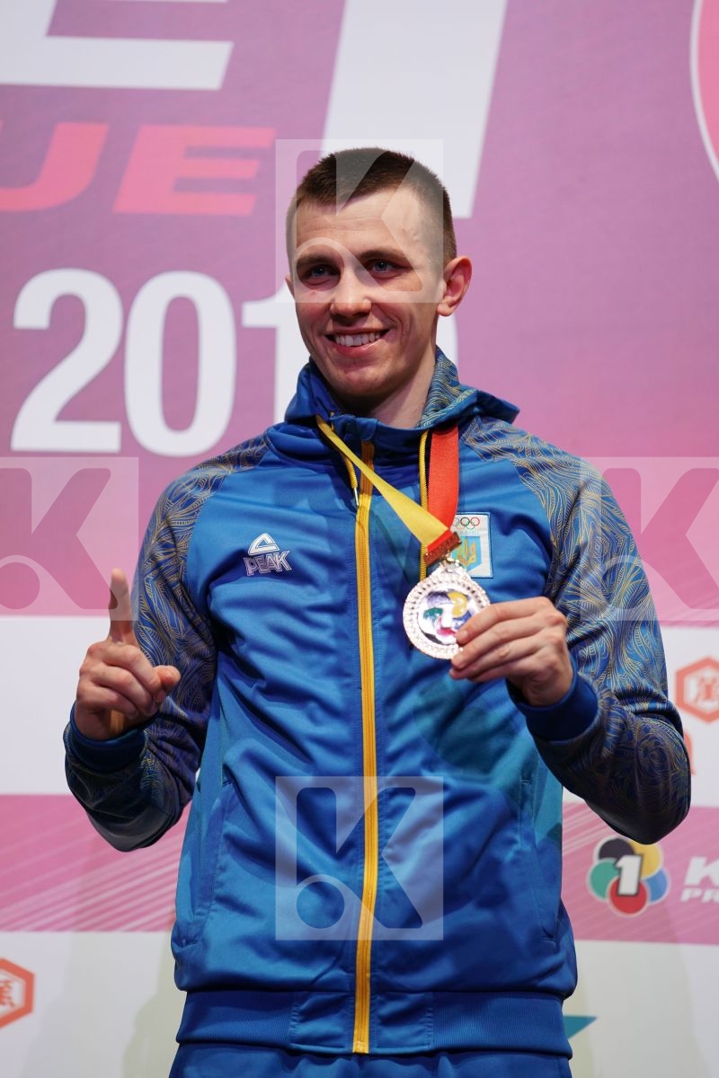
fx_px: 5991
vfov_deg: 10.3
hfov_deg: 6.9
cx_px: 360
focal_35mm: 200
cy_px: 539
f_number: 2.8
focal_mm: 200
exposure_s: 1/250
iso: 640
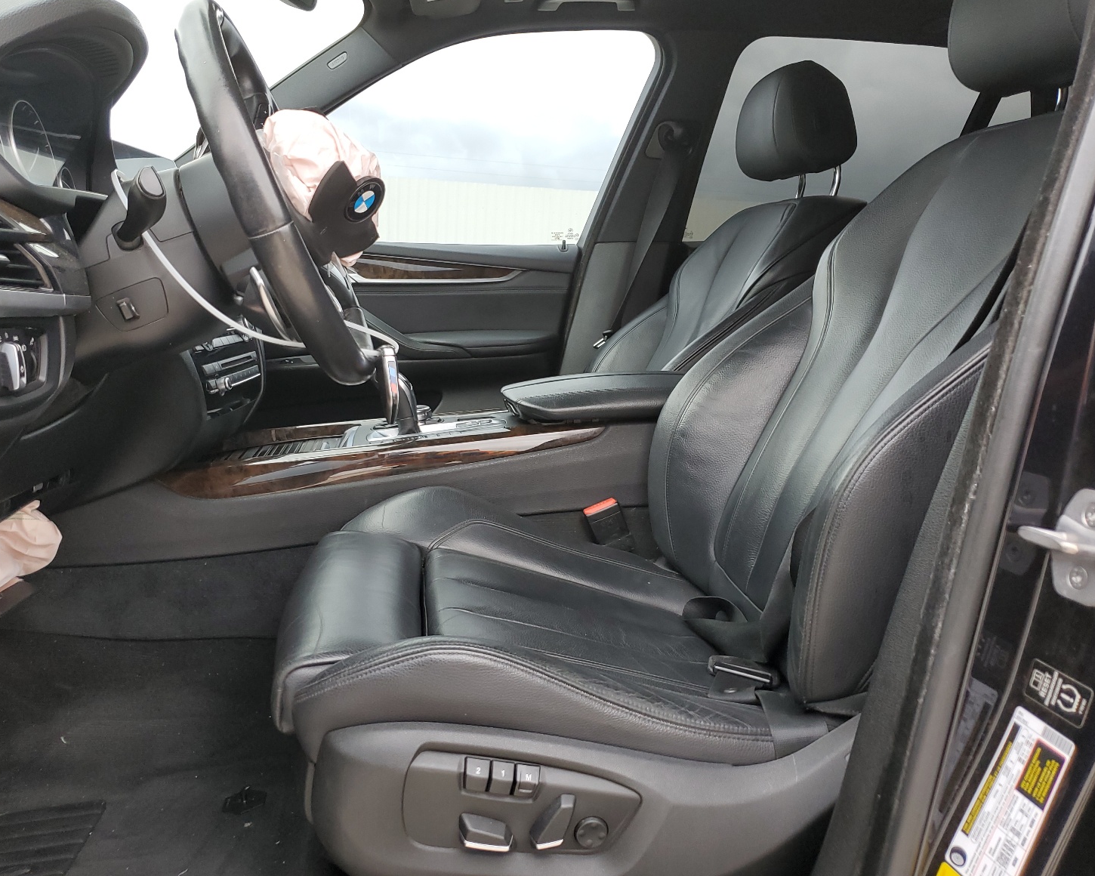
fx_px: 907
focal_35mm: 28
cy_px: 448
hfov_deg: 62.1
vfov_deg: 51.5
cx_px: 508
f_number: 1.5
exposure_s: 1/120
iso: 59
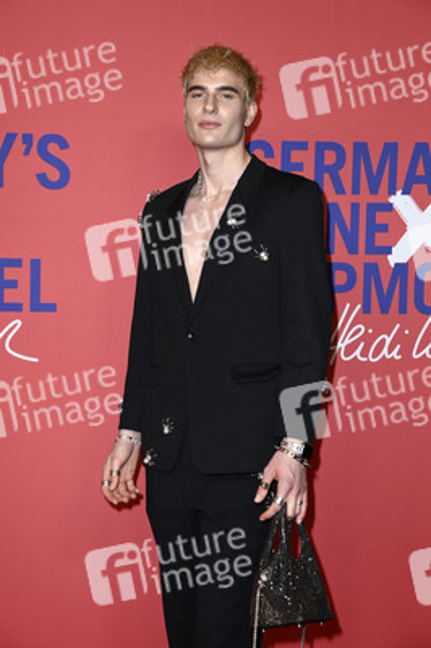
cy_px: 324
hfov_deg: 17.5
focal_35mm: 78
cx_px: 216
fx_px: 1403
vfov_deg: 26.0
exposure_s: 1/200
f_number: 5.6
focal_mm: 78
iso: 640
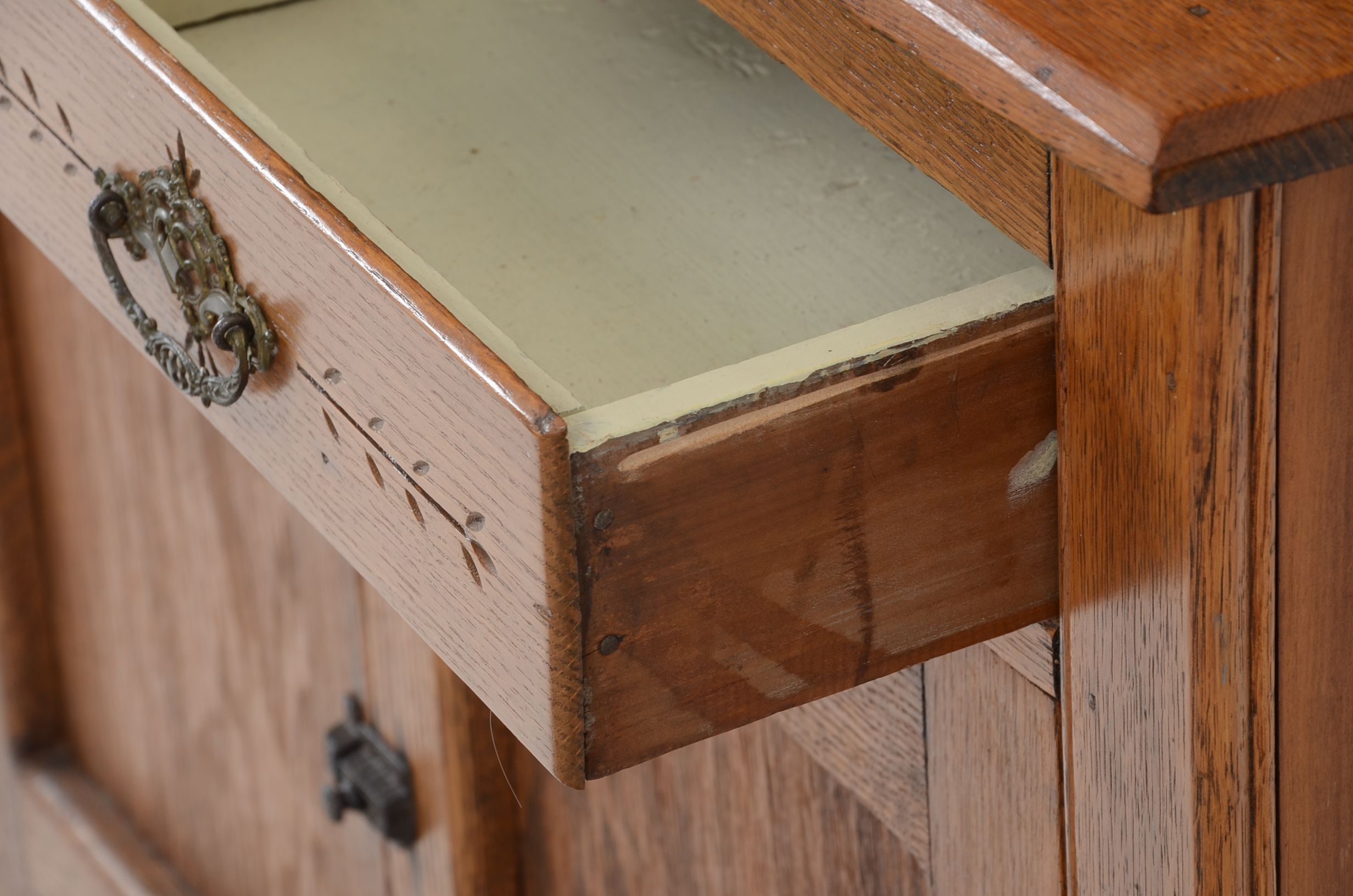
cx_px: 676
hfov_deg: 13.1
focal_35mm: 158
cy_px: 448
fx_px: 5907
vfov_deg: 8.7
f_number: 8
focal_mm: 105
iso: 200
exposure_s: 1/80
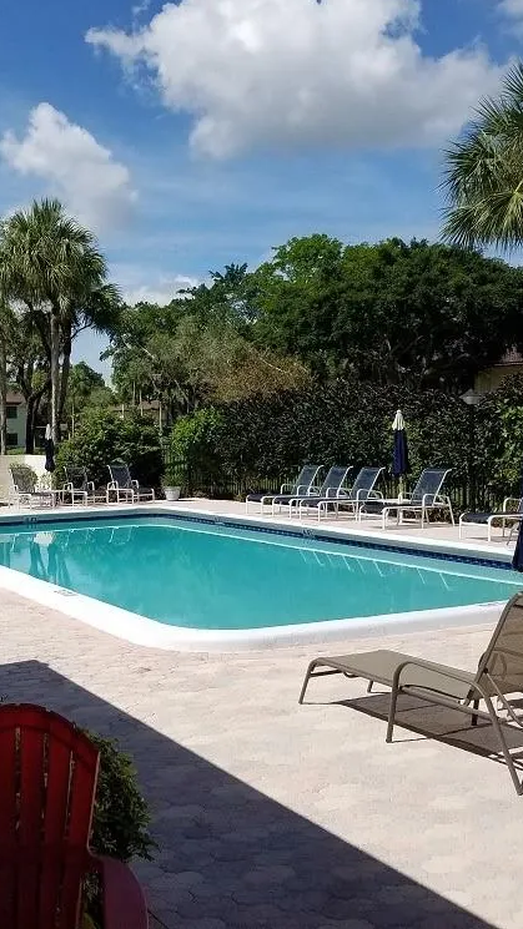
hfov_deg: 30.6
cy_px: 463
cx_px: 124
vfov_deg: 52.8
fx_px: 937
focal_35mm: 38
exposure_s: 1/4560
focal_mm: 4.2
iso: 50
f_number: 1.7
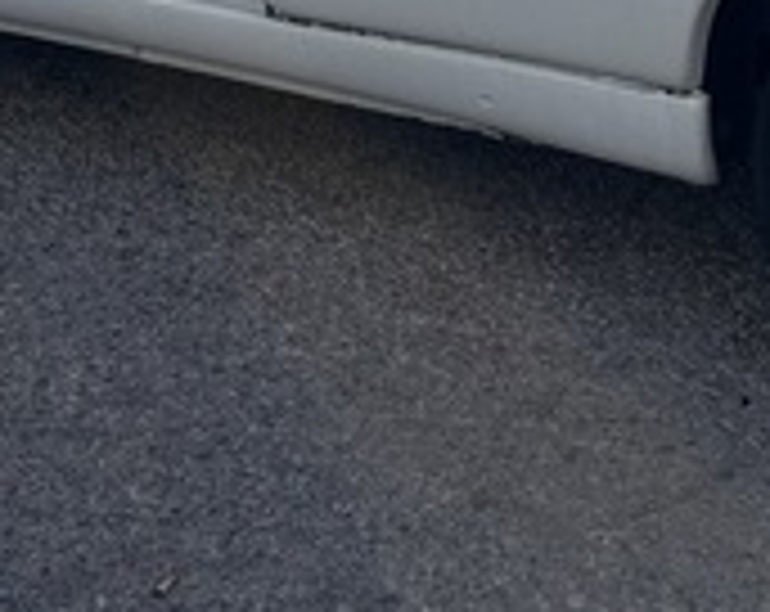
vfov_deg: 11.6
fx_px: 2706
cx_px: 284
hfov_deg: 16.2
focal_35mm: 119
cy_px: -608
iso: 50
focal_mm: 5.96
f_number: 1.6
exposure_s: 1/4082
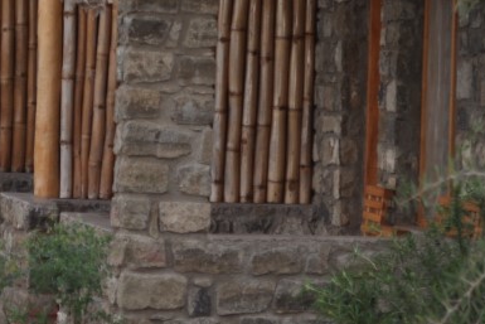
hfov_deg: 8.3
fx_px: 3335
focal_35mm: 248
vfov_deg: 5.5
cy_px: 30
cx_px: 81
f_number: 5.6
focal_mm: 55
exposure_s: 1/80
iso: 200
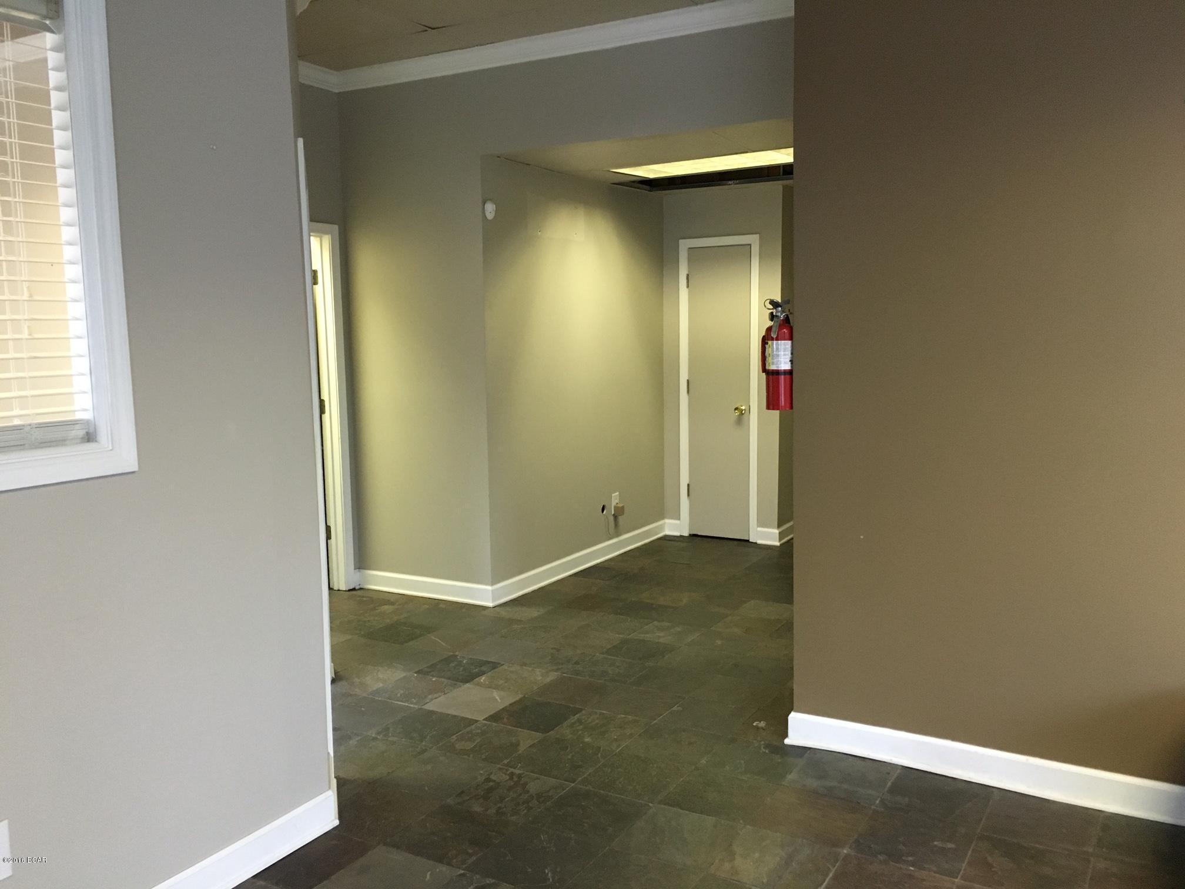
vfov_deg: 48.2
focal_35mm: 29
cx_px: 592
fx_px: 993
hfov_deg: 61.7
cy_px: 444
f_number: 2.2
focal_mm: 4.15
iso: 200
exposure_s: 1/24
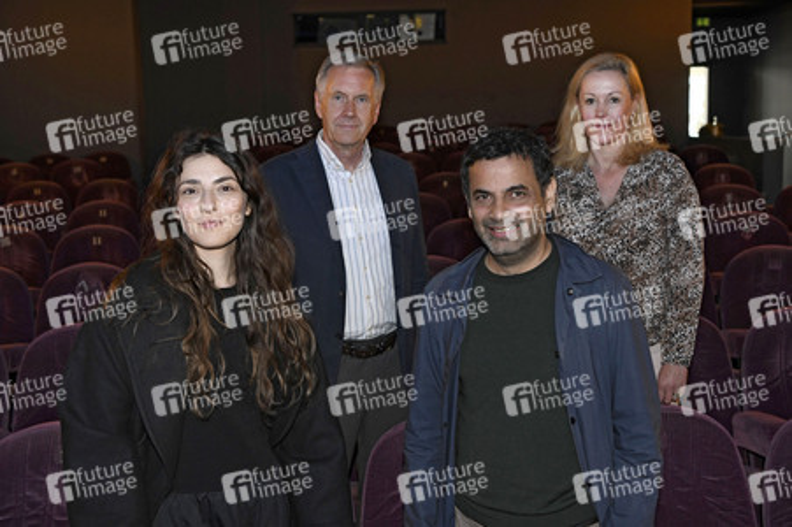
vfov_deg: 37.8
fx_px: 769
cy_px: 264
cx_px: 396
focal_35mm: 35
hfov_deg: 54.5
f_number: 4
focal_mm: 35
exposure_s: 1/50
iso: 1600
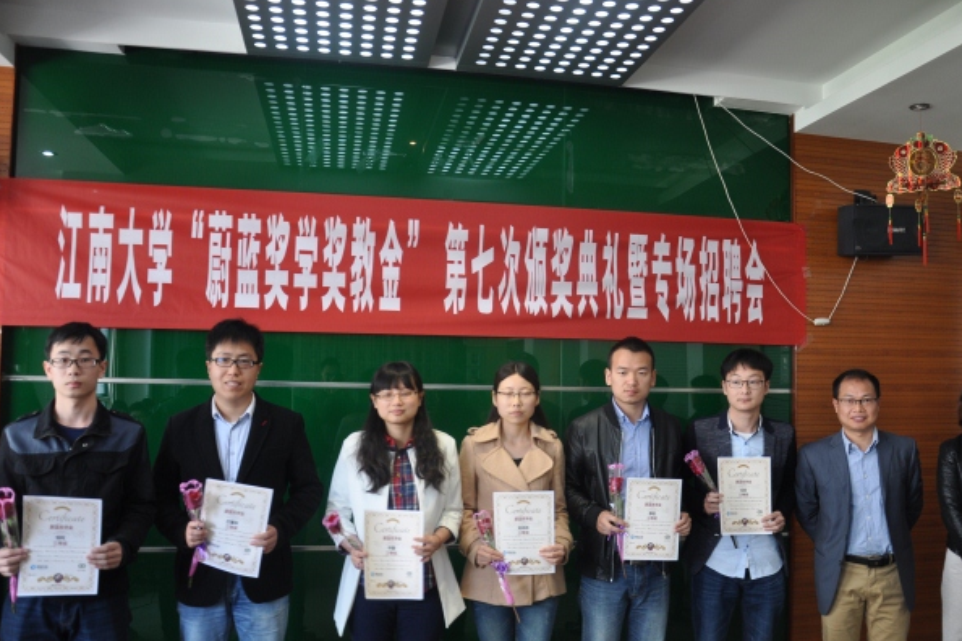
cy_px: 335
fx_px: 802
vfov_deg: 43.6
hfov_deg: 61.8
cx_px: 523
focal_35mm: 30
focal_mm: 18
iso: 400
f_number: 4
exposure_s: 1/15
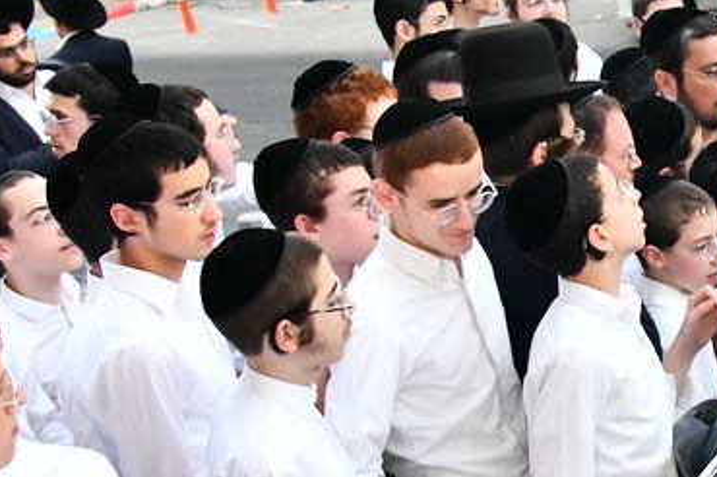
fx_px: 2109
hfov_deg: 17.5
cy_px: 482
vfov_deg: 12.7
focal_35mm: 106
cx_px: 1043
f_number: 5.6
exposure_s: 1/160
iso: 2000
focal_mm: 28
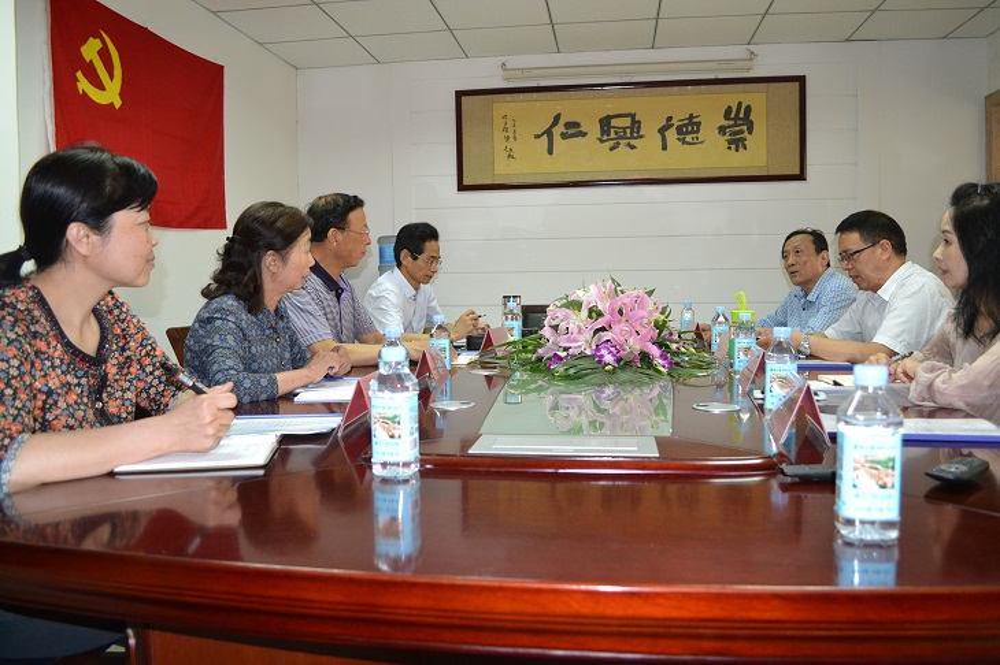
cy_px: 332
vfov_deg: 47.9
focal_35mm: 27
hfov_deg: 67.4
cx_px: 500
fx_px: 750
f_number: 3.5
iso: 1600
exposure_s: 1/60
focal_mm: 18
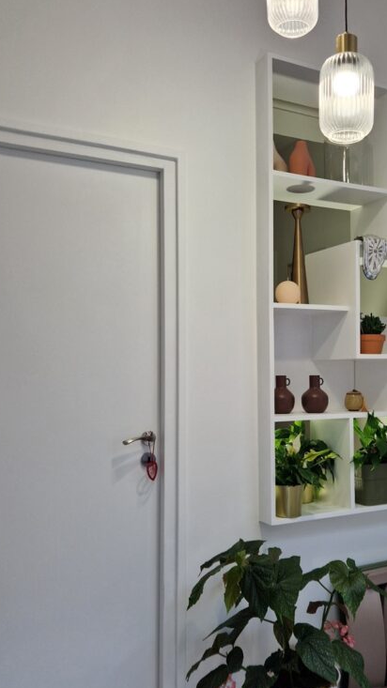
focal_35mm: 35
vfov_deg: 56.6
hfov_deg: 33.1
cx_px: 286
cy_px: 356
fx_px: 639
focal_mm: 5.4
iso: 50
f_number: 1.8
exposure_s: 1/100
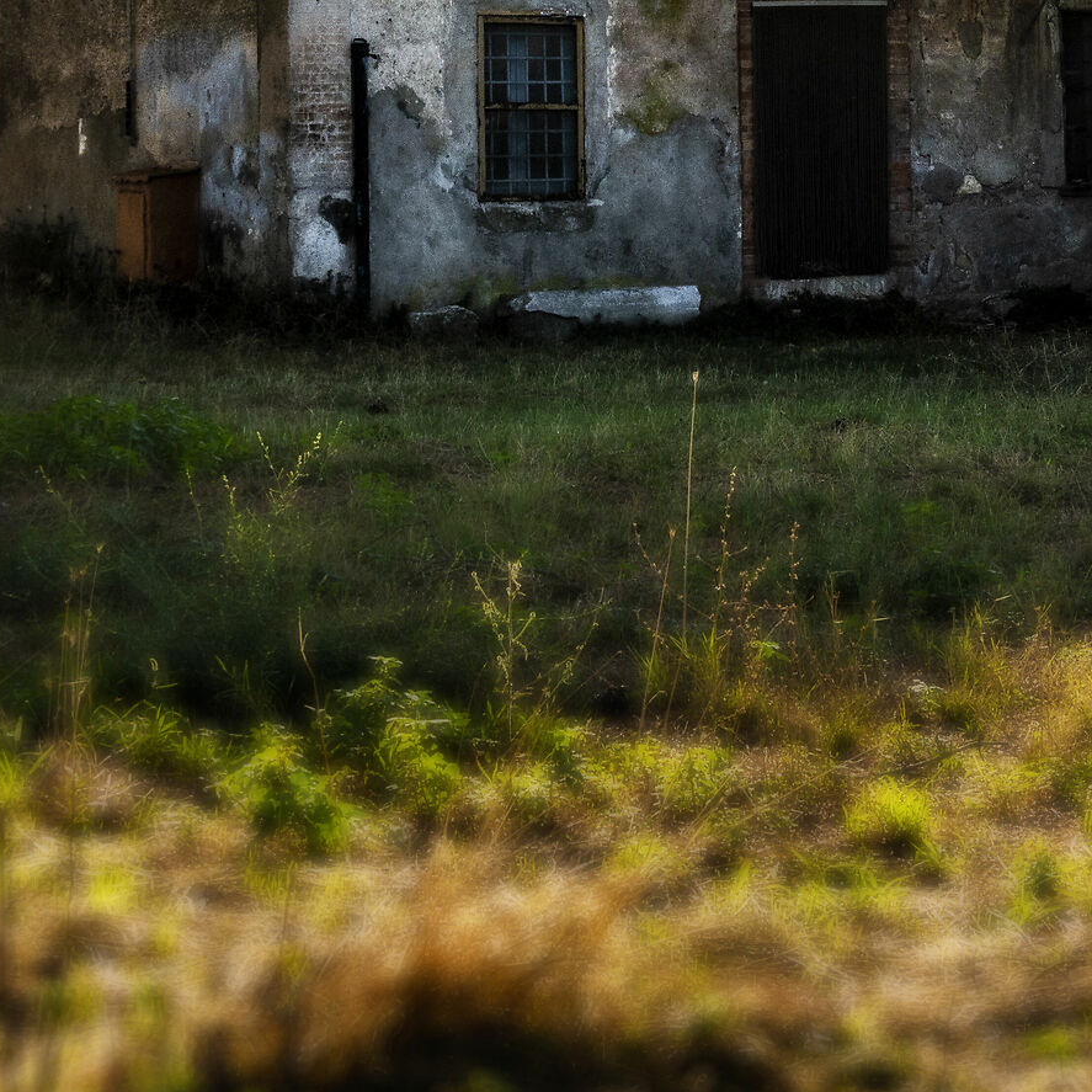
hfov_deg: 13.3
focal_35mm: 131
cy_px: -236
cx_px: 598
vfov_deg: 13.0
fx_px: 4675
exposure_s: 1/320
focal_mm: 38
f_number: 10
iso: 400
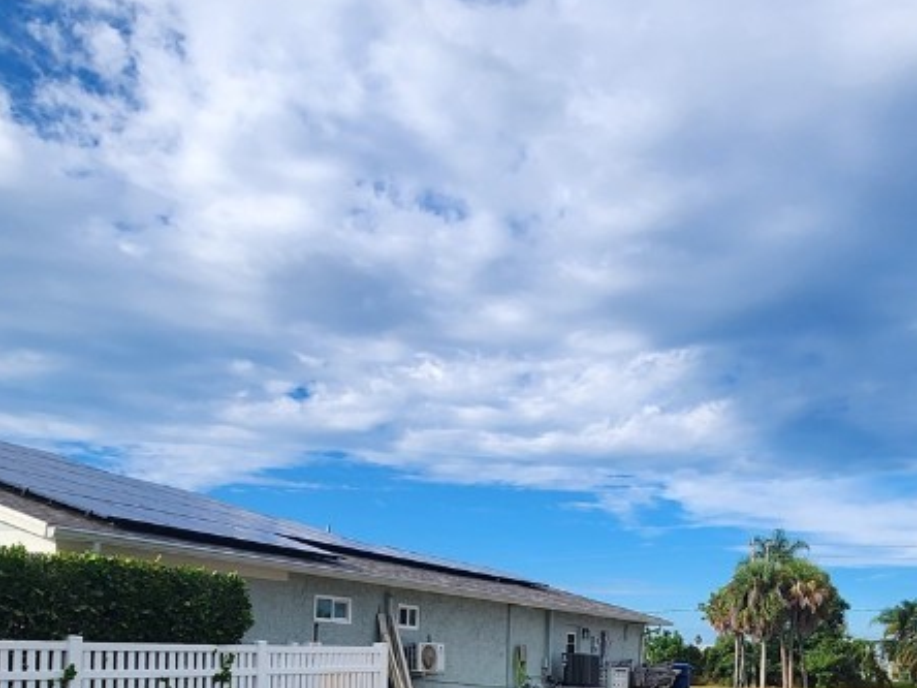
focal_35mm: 30
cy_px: 678
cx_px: 706
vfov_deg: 41.2
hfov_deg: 56.5
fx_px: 795
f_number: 2.2
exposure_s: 1/1794
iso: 50
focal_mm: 2.2
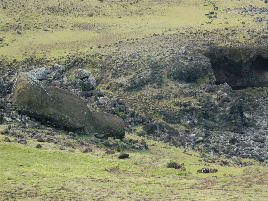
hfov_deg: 15.3
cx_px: 134
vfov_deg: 11.5
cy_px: 100
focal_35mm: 129
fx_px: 999
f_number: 4.7
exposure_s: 1/500
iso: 360
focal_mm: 23.2
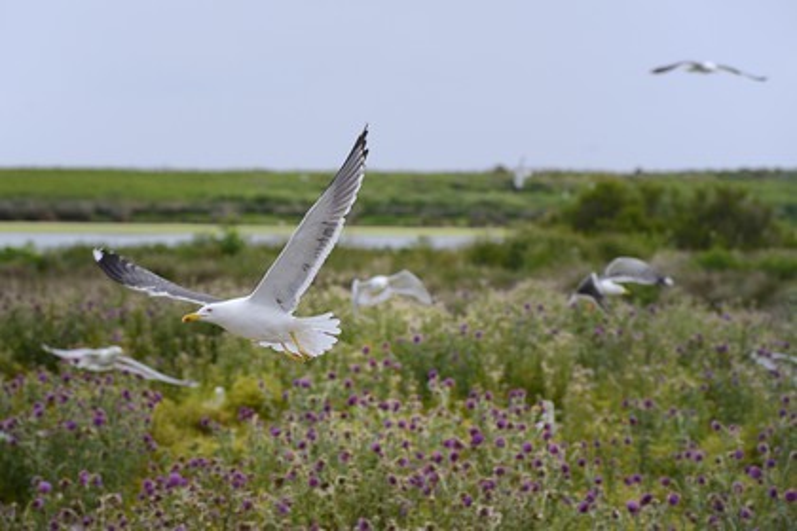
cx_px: 398
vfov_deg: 6.9
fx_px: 4427
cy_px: 266
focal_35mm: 200
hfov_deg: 10.3
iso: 800
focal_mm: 200
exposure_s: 1/800
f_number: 8
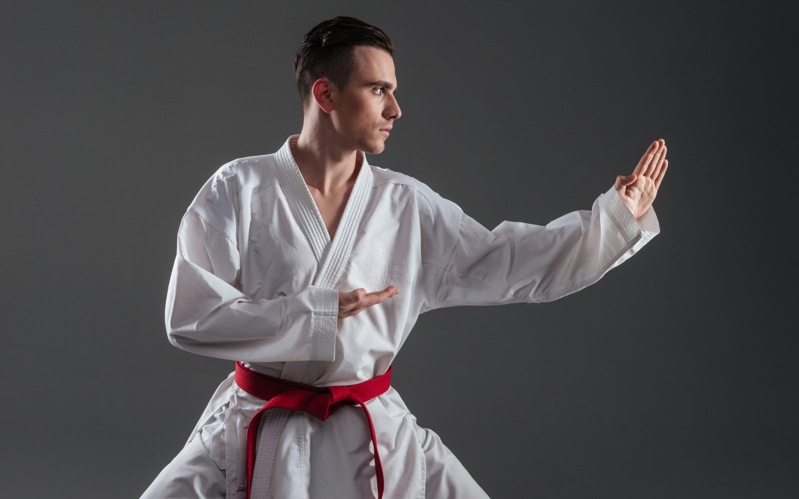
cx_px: 400
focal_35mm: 49
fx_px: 1067
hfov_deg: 41.1
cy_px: 235
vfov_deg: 26.3
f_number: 10
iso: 200
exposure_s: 1/160
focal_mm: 48
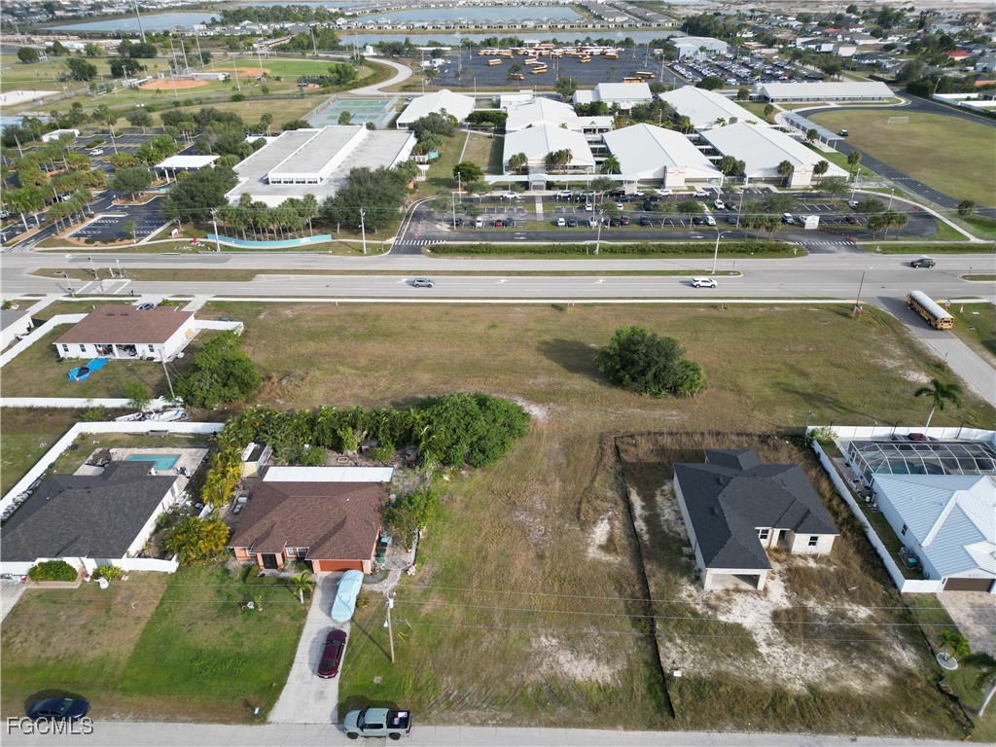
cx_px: 498
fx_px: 691
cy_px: 374
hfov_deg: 71.6
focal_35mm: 24
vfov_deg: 56.8
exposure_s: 1/2000
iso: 150
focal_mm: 6.72
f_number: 1.7
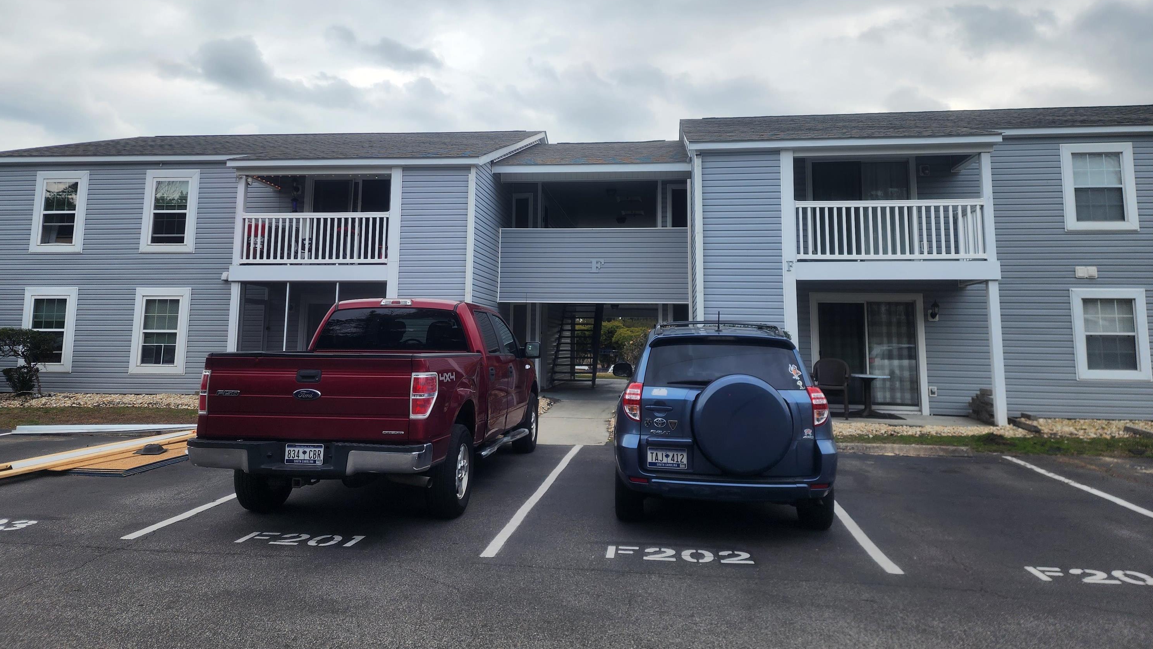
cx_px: 560
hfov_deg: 71.9
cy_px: 244
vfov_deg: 44.0
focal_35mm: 26
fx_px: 795
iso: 12
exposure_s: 1/180
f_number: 1.8
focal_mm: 6.4
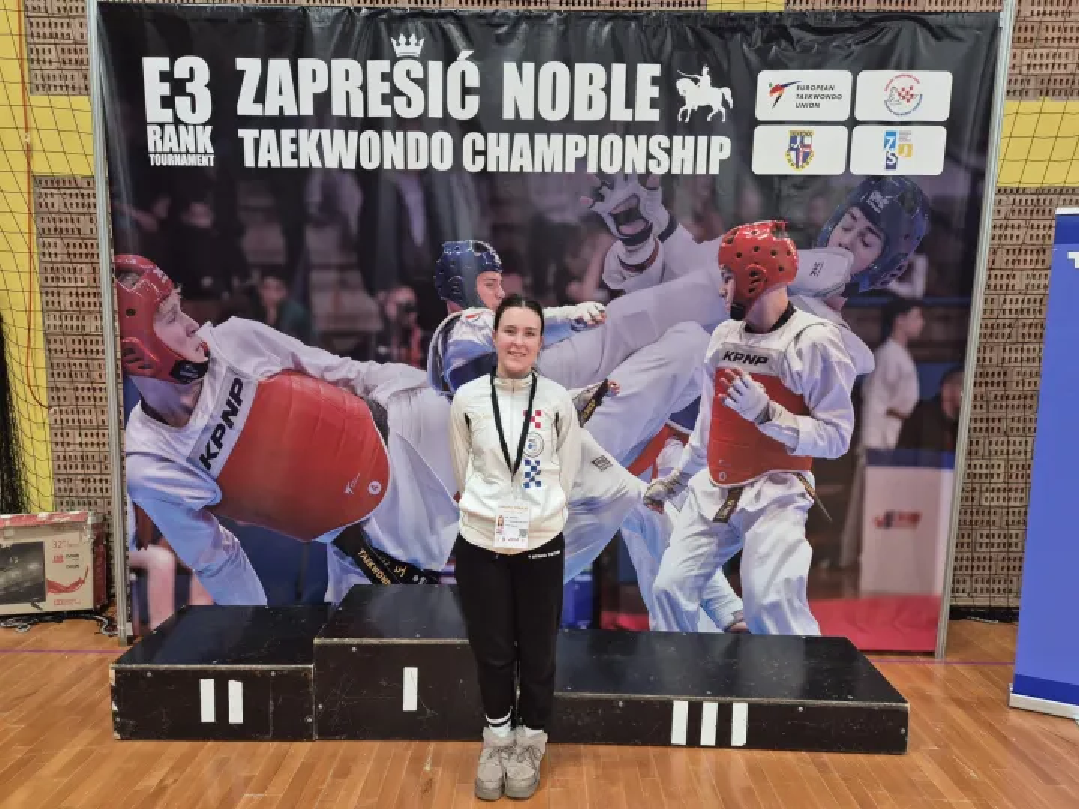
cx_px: 540
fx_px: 717
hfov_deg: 73.9
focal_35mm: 23
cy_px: 404
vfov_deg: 58.9
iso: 100
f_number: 1.8
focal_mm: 5.4
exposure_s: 1/100
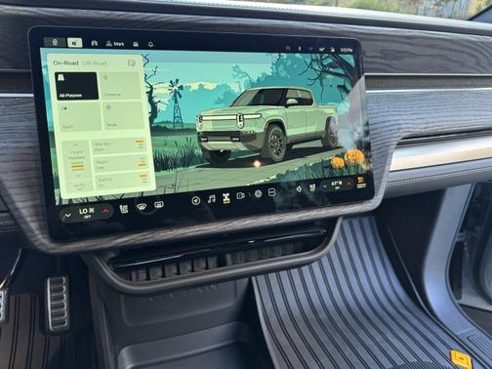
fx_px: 341
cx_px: 246
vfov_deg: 56.8
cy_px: 184
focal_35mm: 24
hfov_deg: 71.6
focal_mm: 6.76
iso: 200
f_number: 1.78
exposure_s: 1/108
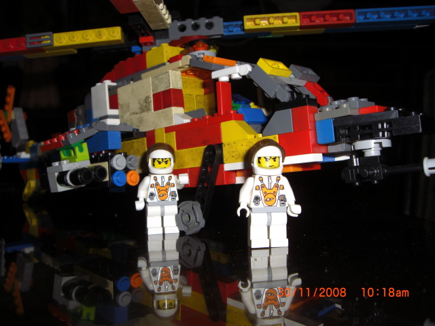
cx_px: 218
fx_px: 478
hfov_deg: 49.0
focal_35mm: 38
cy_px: 163
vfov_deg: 37.7
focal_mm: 6.2
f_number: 2.7
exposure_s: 1/60
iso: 64
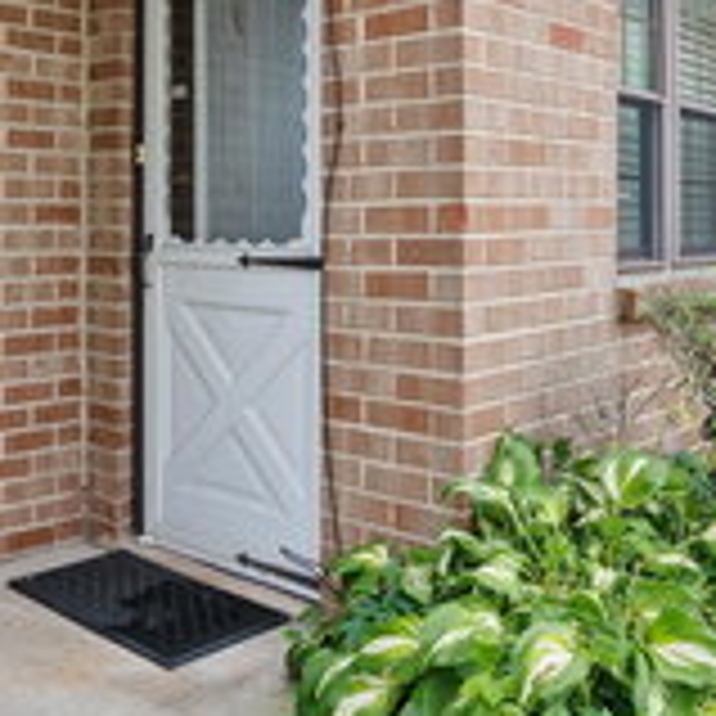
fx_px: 959
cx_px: 205
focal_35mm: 41
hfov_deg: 40.1
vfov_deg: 40.4
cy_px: 234
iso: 800
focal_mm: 16
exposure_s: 1/60
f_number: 11
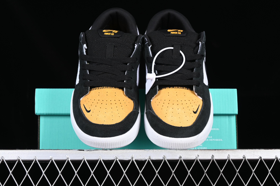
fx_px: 583
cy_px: 93
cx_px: 140
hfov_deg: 27.0
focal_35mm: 75
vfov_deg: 18.2
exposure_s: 1/60
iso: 160
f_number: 6.3
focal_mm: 50
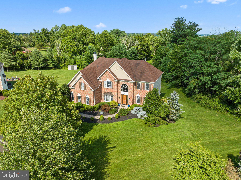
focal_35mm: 24
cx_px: 120
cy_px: 90
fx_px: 167
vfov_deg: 56.8
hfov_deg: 71.6
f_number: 2.8
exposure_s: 1/1250
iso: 100
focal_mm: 12.29
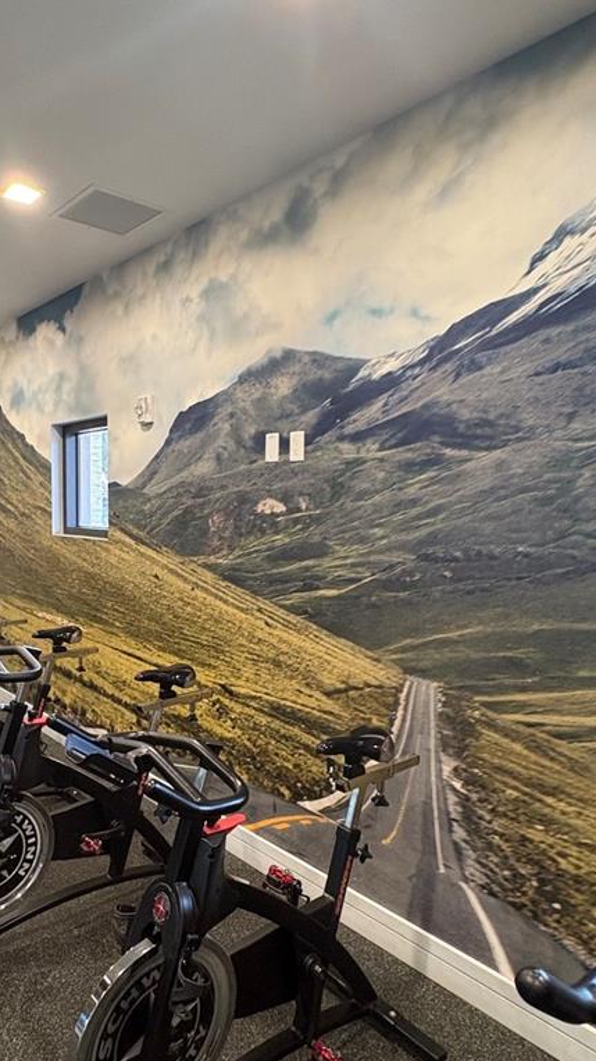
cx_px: 201
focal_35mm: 24
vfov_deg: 76.3
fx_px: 675
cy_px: 542
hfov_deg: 47.0
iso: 320
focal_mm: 2.22
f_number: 2.2
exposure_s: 1/60
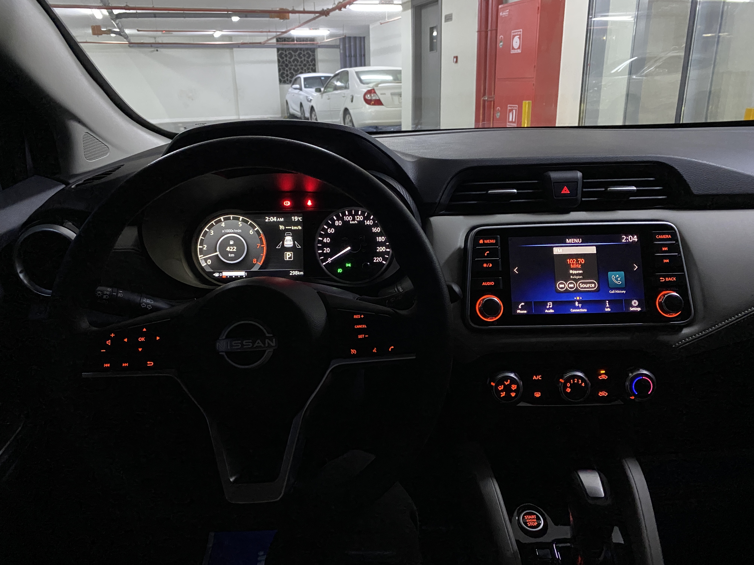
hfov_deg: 67.3
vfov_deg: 53.1
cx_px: 377
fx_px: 566
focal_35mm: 26
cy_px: 282
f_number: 1.8
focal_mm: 4.25
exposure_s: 1/30
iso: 800
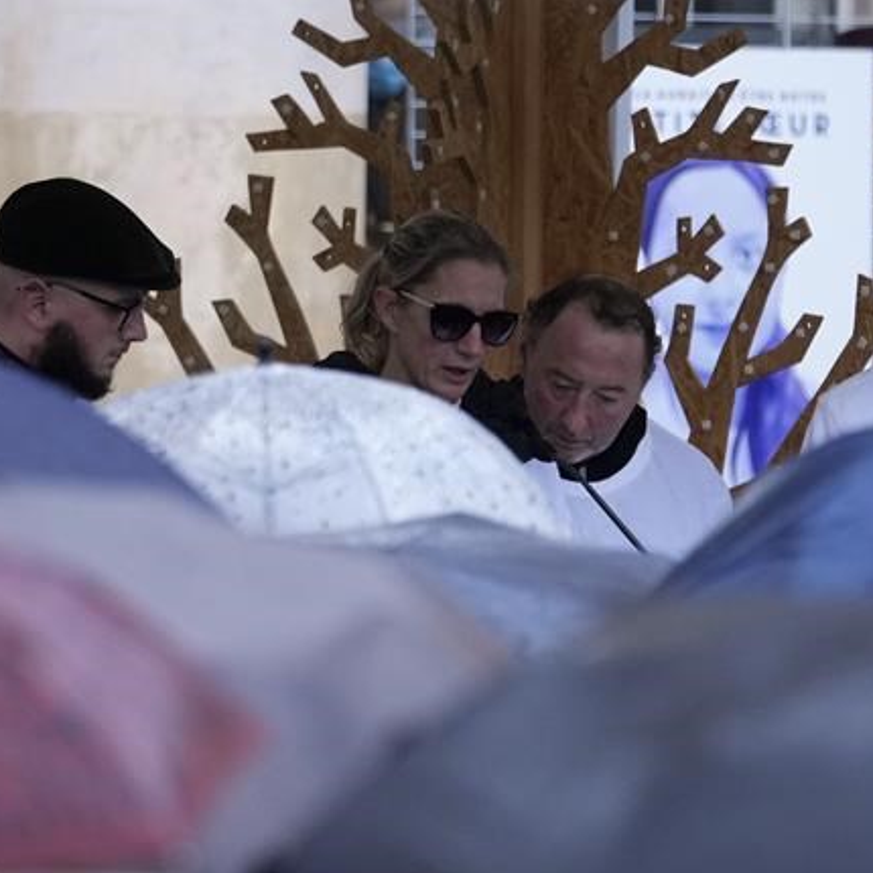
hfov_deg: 4.6
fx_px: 10985
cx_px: 550
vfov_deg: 4.6
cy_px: 438
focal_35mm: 385
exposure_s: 1/125
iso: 1000
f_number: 2.8
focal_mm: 200
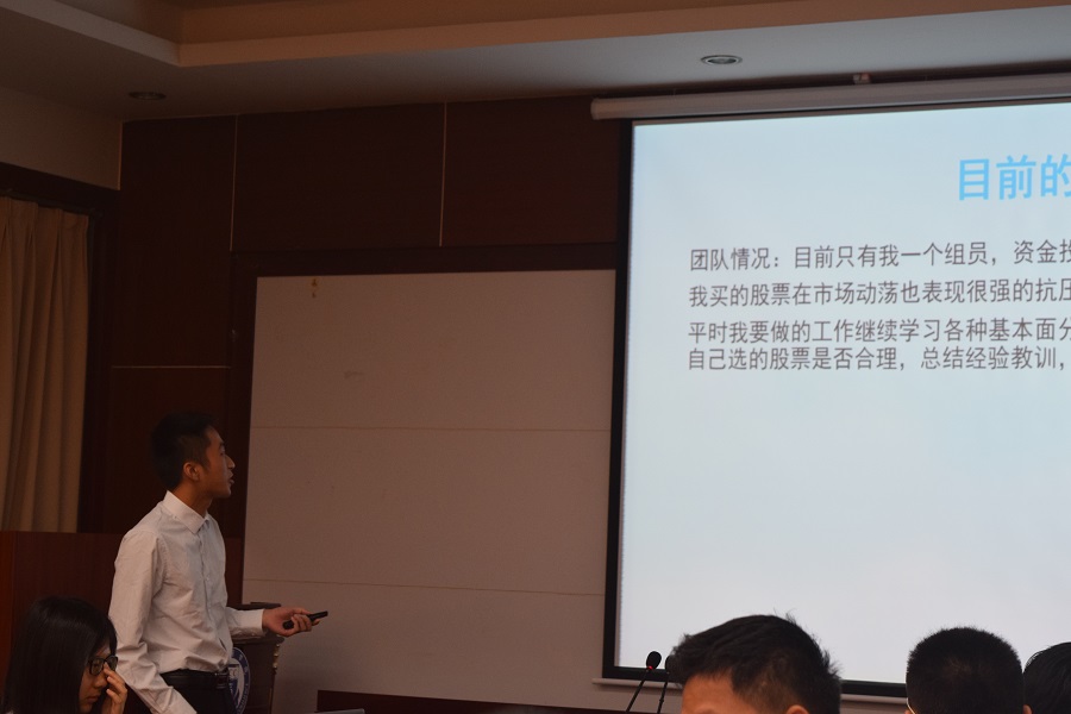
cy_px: 357
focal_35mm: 82
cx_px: 536
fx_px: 2454
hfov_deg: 24.6
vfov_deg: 16.6
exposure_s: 1/60
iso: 1000
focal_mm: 55
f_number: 5.6
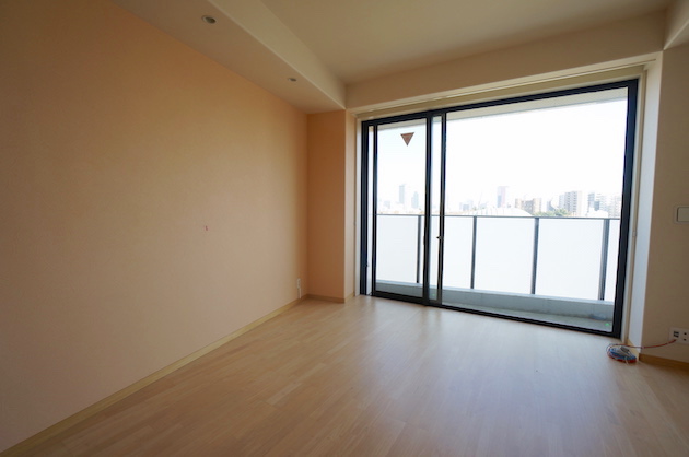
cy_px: 228
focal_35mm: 15
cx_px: 344
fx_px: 287
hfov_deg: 100.5
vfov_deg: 77.1
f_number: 4.5
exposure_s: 1/80
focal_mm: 10
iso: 100
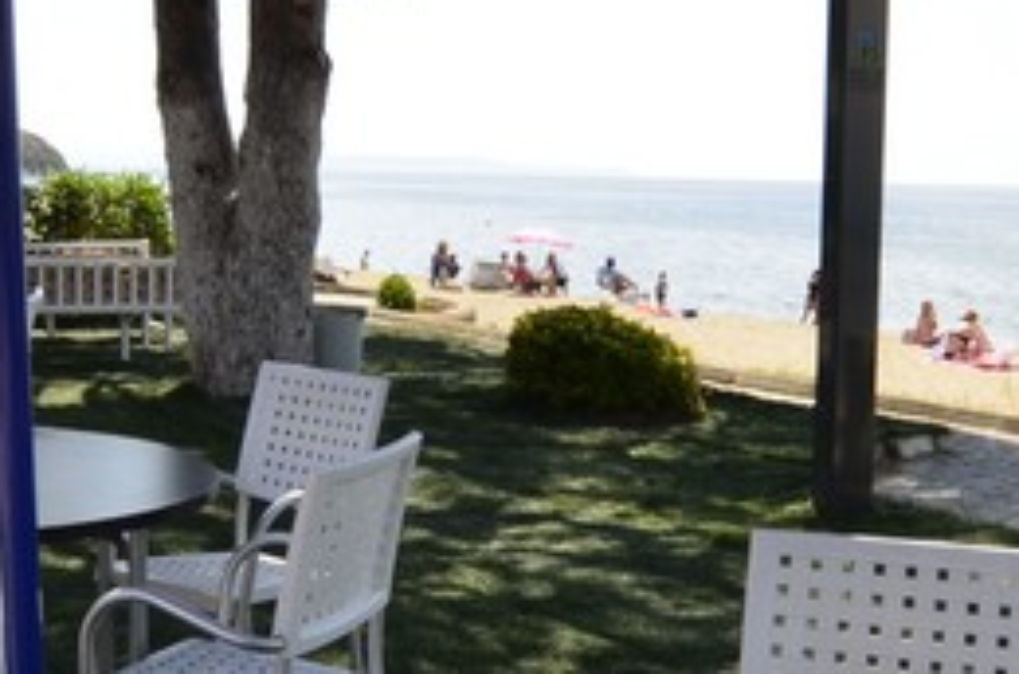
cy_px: 435
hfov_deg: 33.9
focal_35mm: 59
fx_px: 1666
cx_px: 431
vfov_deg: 22.8
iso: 280
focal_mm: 10
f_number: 9.5
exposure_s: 1/250
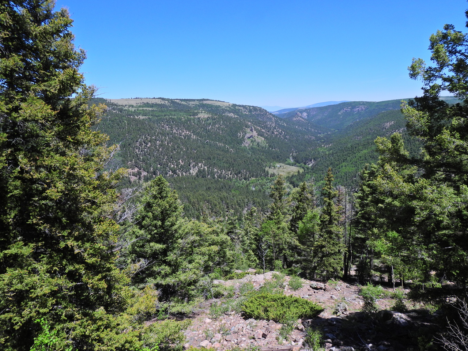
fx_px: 324
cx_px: 234
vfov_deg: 56.8
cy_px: 176
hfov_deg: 71.6
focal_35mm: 24
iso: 100
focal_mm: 4.3
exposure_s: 1/2000
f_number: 2.8
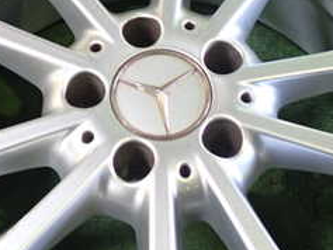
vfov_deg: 19.4
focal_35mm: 76
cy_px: 143
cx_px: 181
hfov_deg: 25.6
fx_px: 731
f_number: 2.3
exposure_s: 1/30
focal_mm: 5.4
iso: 400
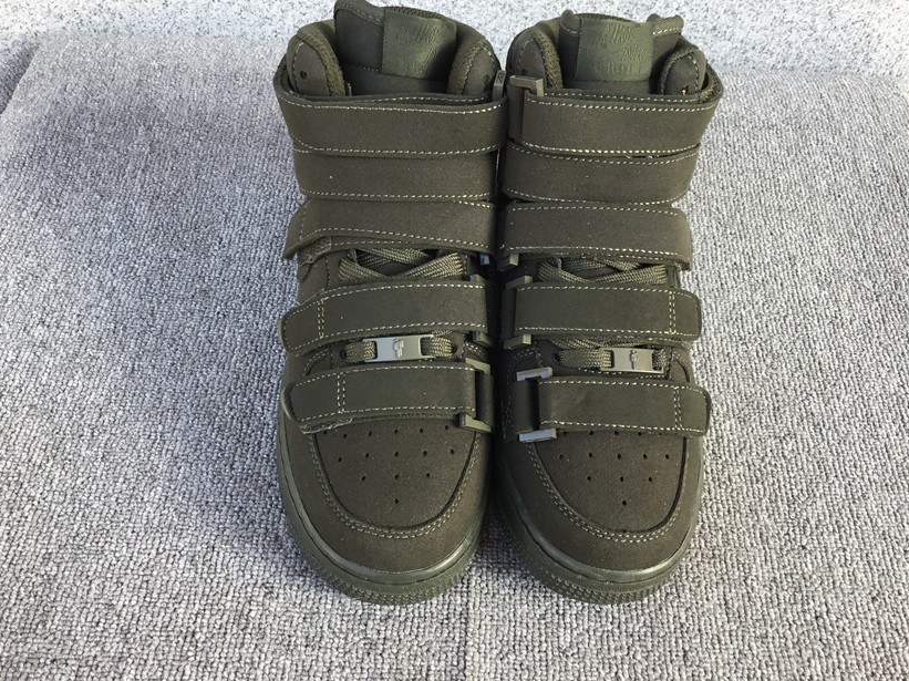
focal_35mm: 34
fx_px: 892
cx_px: 465
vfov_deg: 41.7
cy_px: 321
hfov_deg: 54.0
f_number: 2.4
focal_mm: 3.3
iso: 25
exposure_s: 1/100
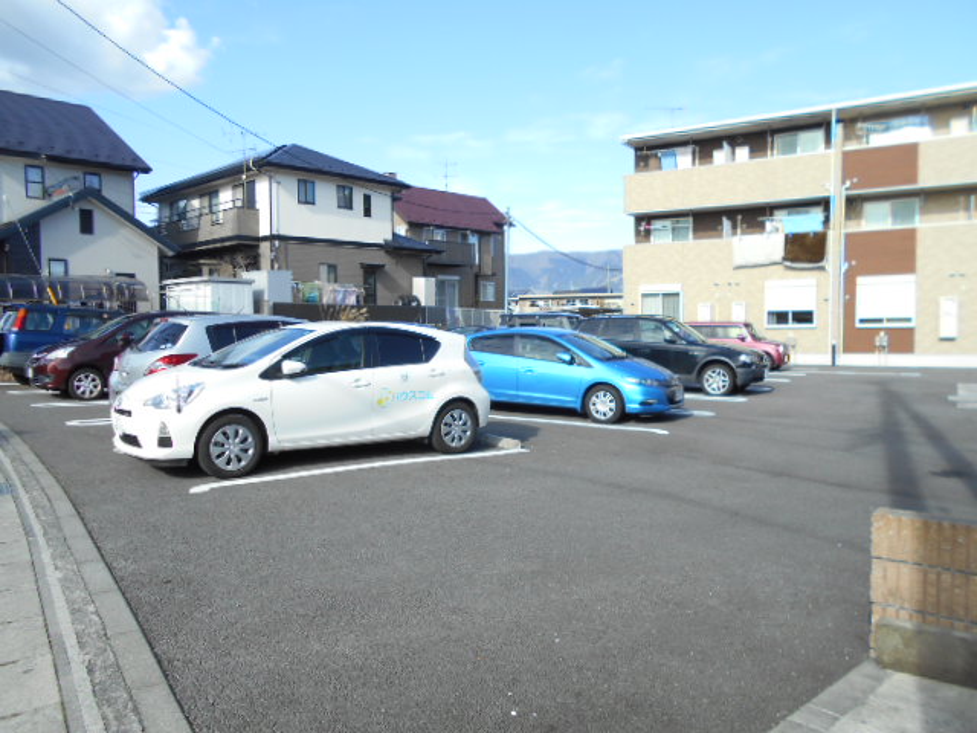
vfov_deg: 53.1
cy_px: 366
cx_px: 488
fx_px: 734
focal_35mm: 26
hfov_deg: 67.3
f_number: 3.2
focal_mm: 4.6
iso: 80
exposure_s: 1/500
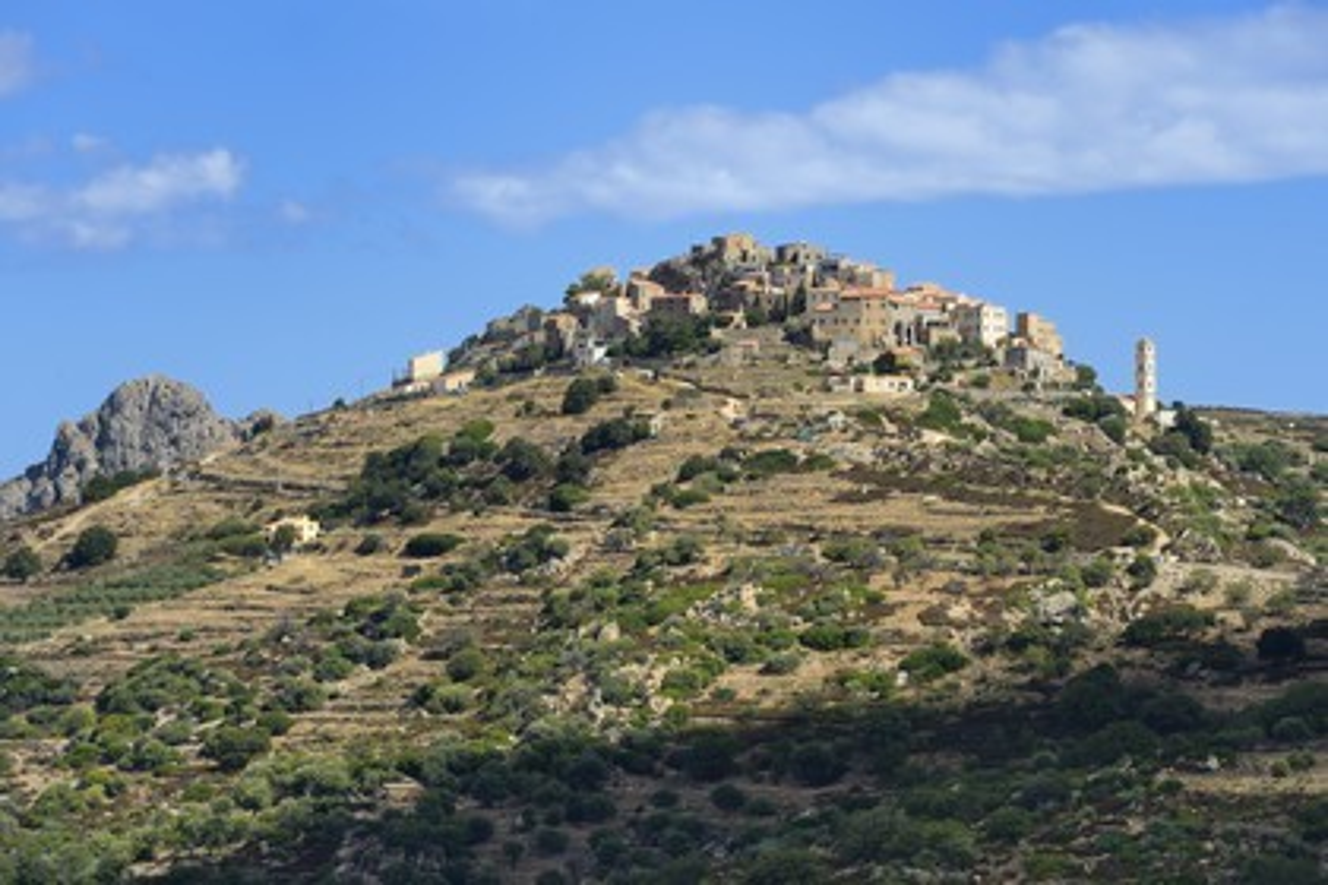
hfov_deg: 10.3
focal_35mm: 200
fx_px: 7377
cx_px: 664
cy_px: 442
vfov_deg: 6.9
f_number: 10
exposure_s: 1/320
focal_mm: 200
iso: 200
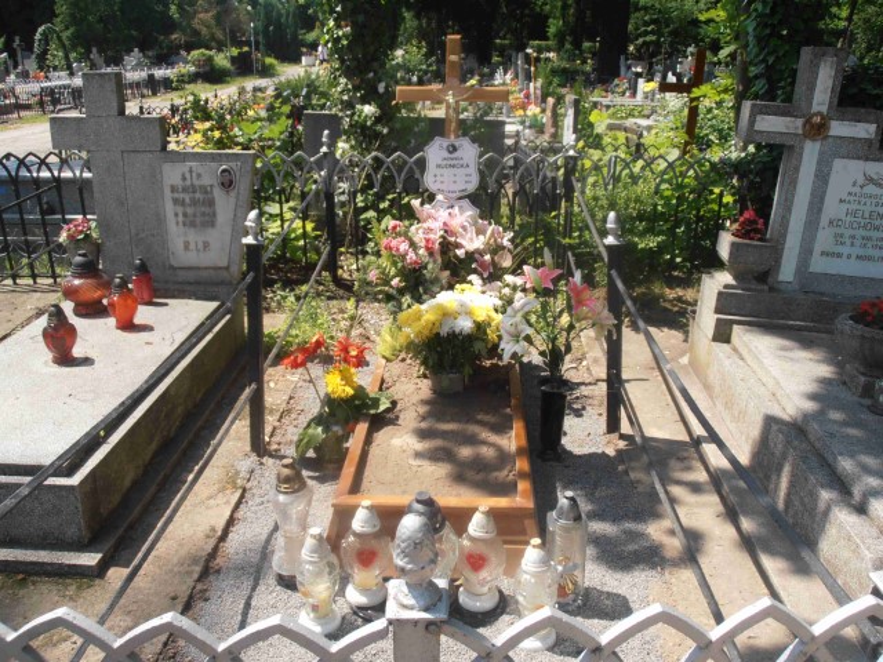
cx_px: 442
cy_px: 331
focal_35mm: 37
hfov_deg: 50.1
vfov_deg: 38.7
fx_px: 944
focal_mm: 6.61
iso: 80
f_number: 3.9
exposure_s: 1/500
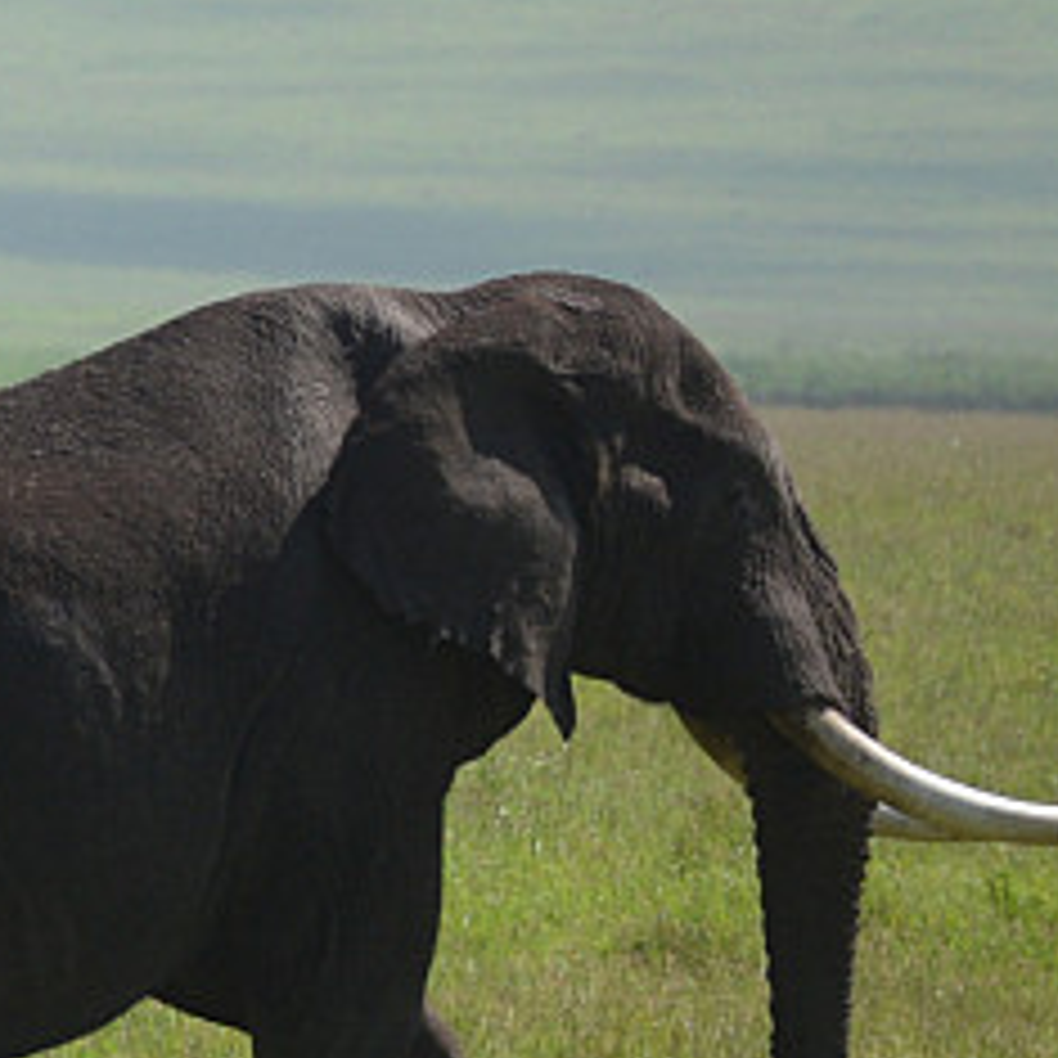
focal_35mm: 1003
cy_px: 464
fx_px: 34683
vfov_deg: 1.7
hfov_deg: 1.7
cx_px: -2305
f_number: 5
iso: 400
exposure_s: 1/1600
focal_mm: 185
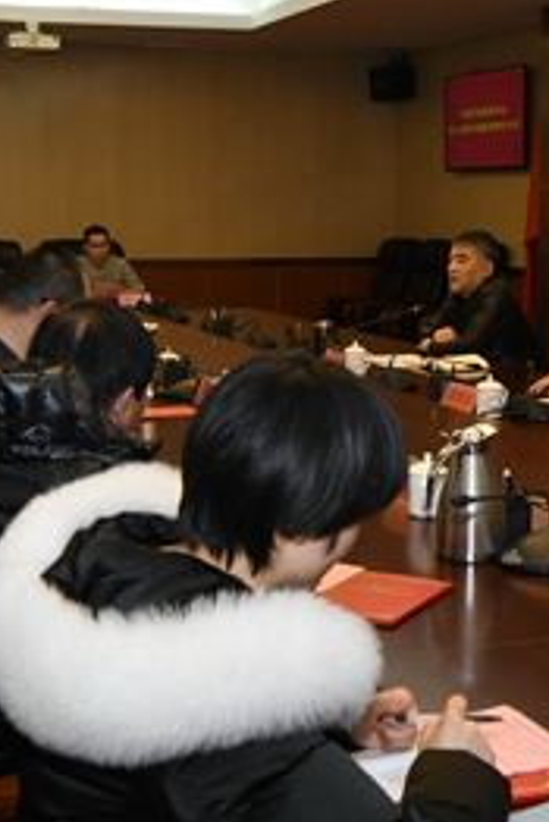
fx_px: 1439
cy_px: 347
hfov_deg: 21.6
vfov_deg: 31.8
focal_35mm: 63
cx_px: 285
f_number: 18
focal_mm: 30
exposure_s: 1/60
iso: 2000
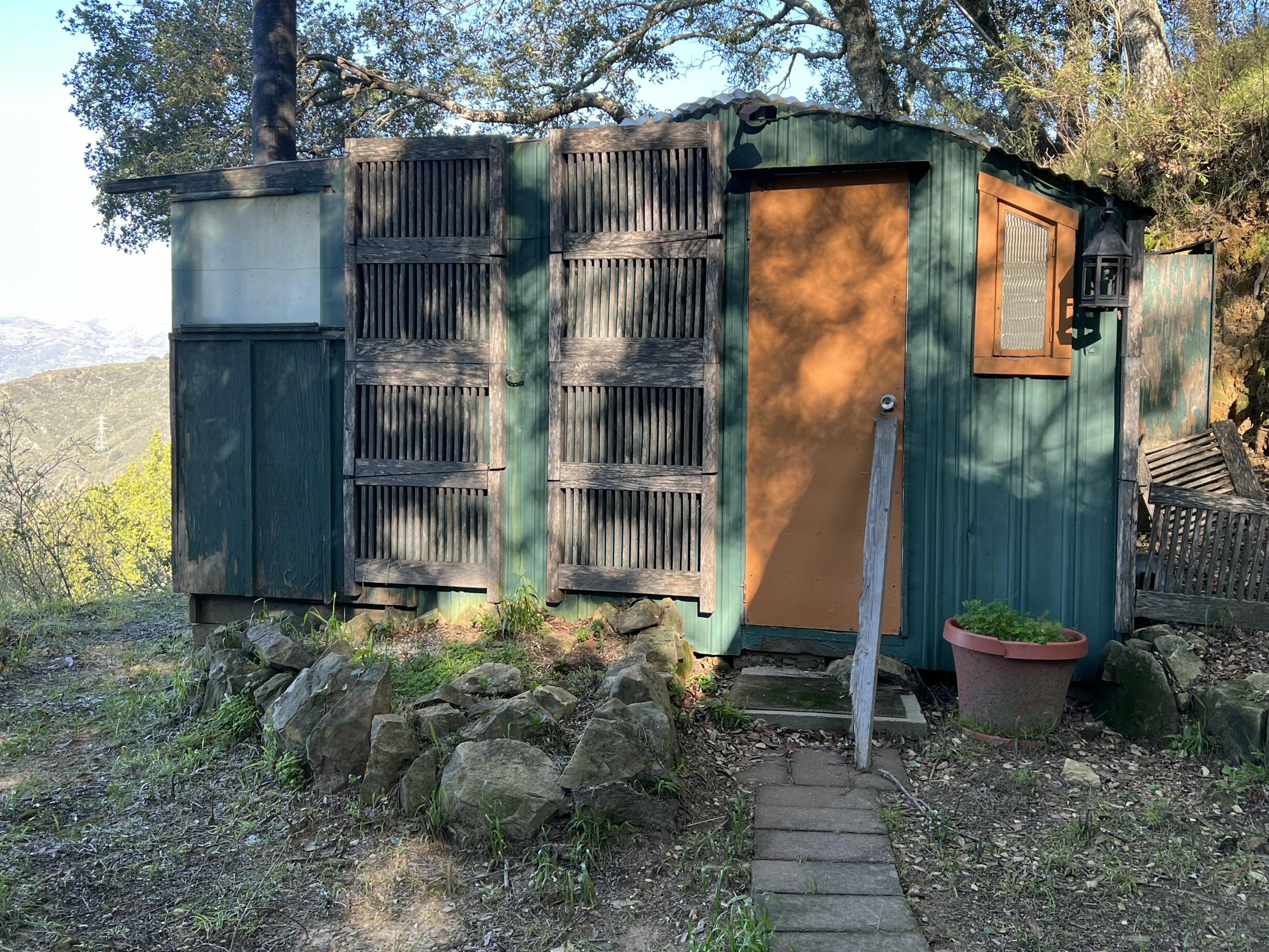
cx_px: 692
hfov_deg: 56.7
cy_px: 428
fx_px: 1173
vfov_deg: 44.1
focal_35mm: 32
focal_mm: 5.7
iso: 40
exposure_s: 1/248
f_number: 1.5
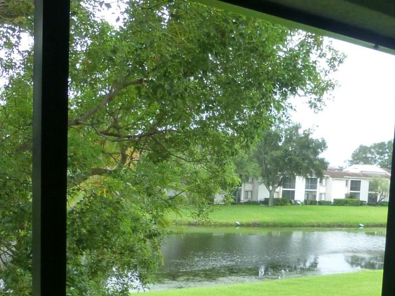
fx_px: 582
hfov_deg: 37.2
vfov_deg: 27.7
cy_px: 256
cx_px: 254
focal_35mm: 51
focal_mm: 4.3
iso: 320
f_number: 3.3
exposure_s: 1/200
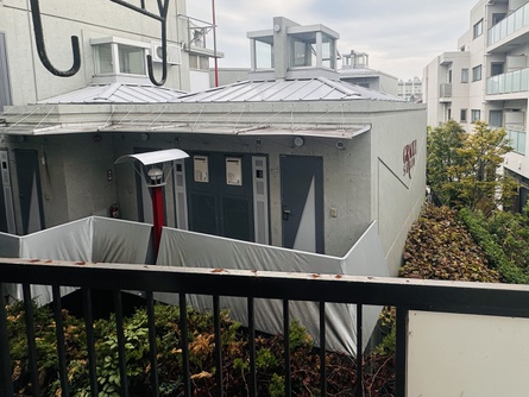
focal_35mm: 22
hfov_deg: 74.5
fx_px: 336
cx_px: 344
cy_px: 140
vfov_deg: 60.0
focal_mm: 2.22
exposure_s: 1/389
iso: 40
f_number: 2.2
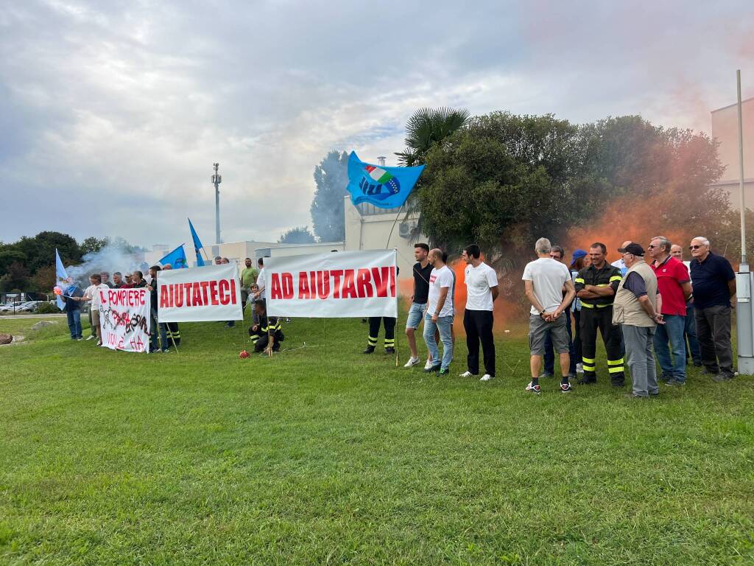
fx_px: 566
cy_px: 283
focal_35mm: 26
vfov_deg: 53.1
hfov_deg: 67.3
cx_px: 377
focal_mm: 5.7
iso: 50
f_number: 1.5
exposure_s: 1/2353
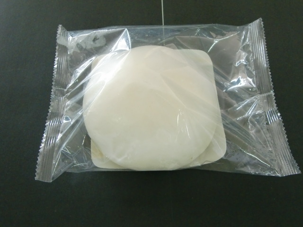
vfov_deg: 36.8
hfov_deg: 47.9
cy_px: 114
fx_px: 341
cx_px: 152
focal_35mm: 39
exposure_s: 1/60
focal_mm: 6.9
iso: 400
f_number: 3
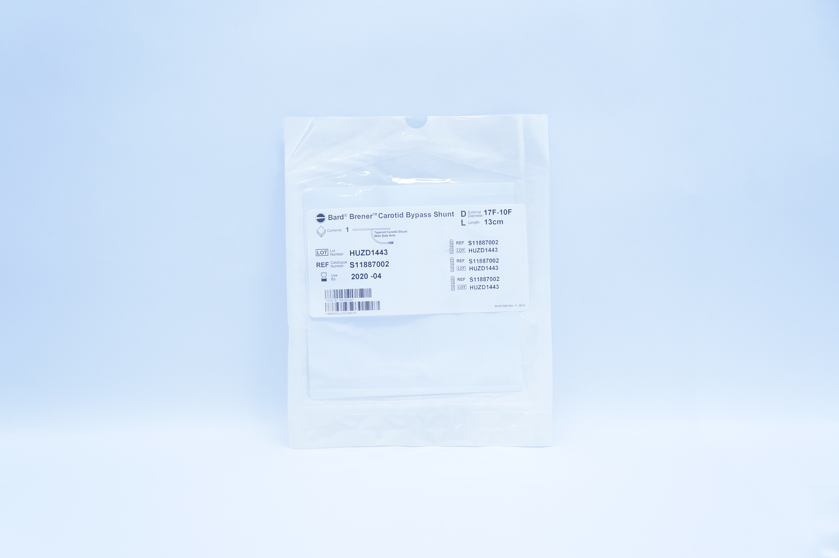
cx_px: 420
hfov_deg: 48.0
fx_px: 943
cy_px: 279
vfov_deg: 32.9
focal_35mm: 40
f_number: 4.5
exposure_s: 1/200
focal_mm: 27
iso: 800
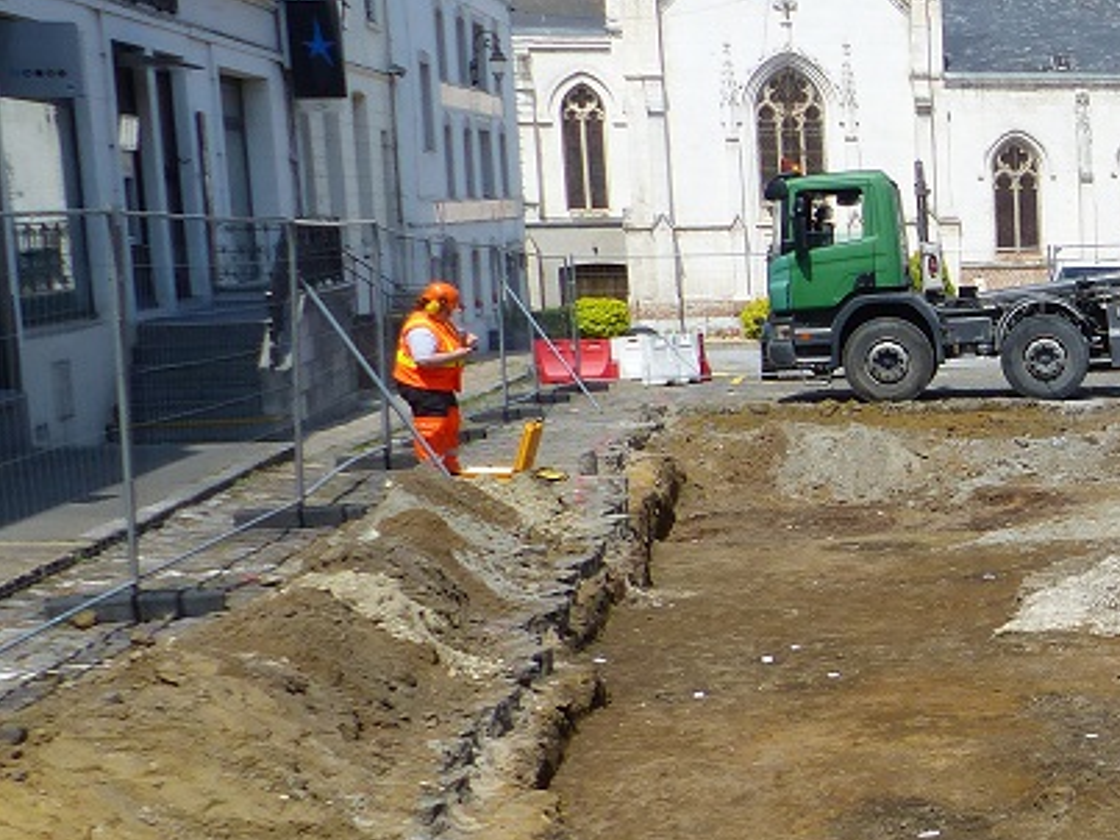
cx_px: 1387
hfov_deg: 27.1
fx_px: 2005
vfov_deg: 23.6
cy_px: 487
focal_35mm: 62
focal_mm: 4.5
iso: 100
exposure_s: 1/1000
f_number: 4
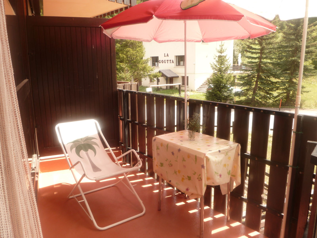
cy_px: 119
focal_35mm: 28
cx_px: 158
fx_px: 256
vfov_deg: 49.7
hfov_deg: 63.4
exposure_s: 1/125
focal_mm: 5
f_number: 3.3
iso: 80
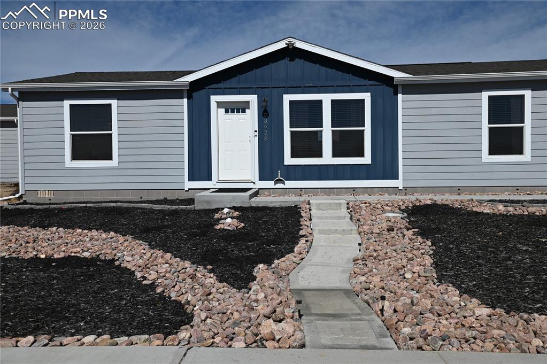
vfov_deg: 37.8
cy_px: 182
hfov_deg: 54.5
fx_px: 532
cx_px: 274
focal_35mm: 35
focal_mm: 35
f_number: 9
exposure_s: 1/640
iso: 100
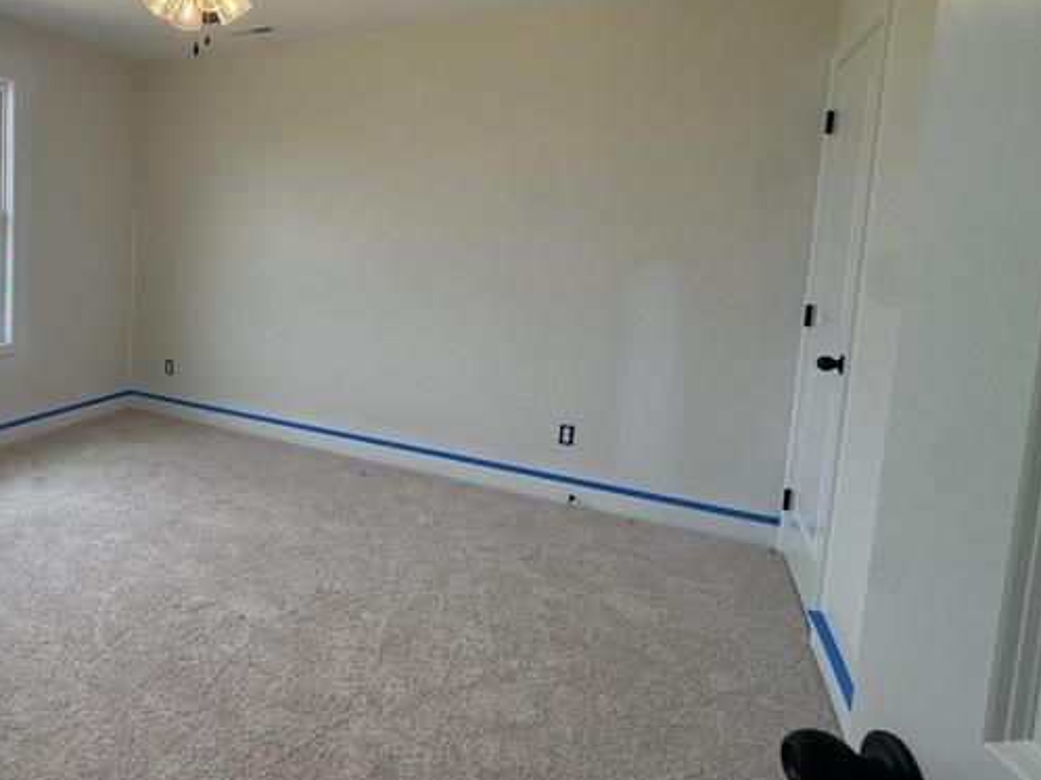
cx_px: 170
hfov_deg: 63.6
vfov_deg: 56.1
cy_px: 293
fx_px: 721
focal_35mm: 24
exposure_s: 1/317
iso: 40
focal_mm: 2.22
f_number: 2.2
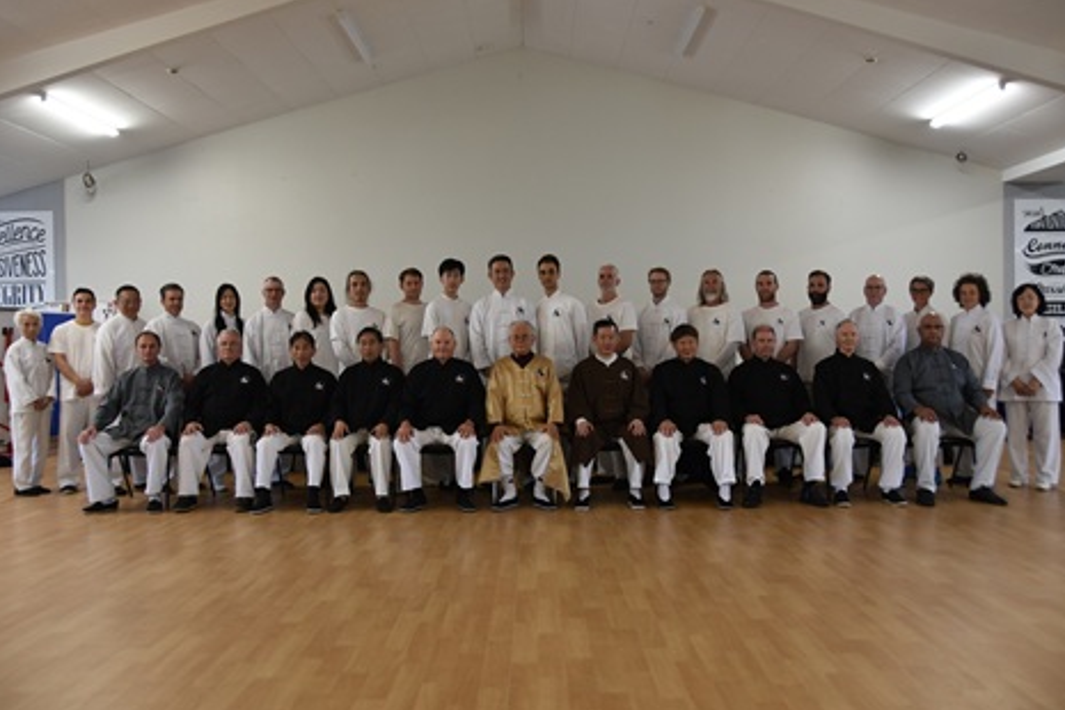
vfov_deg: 42.3
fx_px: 917
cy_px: 357
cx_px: 531
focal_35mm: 31
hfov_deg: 60.3
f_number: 3.8
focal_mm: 20
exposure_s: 1/60
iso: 400
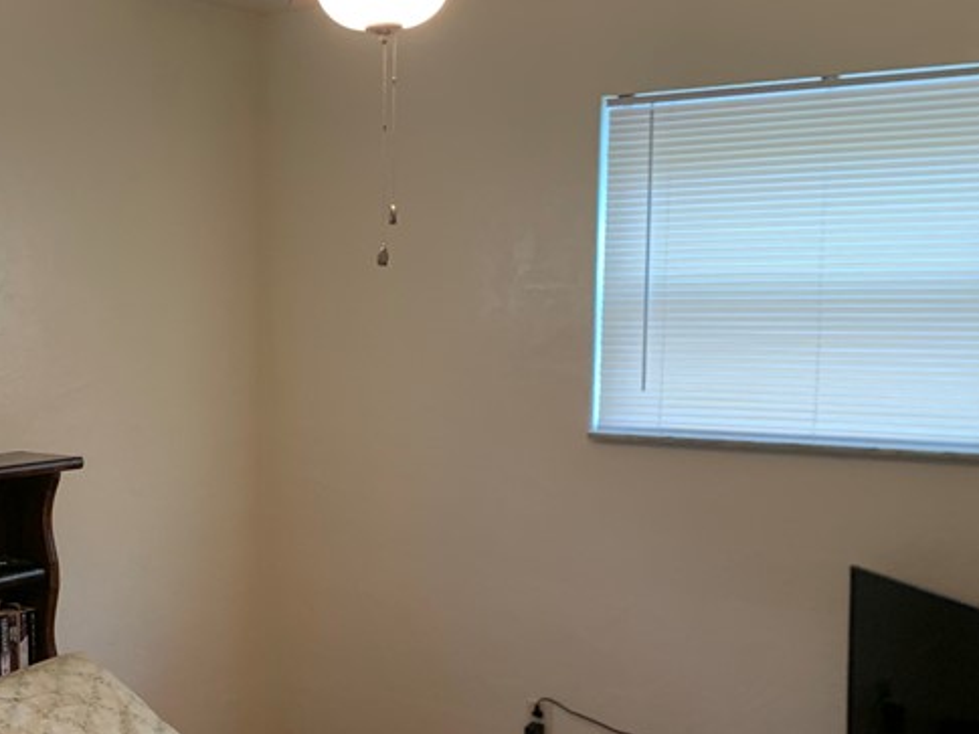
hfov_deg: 34.6
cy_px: 481
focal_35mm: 55
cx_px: 314
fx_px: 1555
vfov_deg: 26.4
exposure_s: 1/60
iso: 125
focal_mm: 4.25
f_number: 1.8
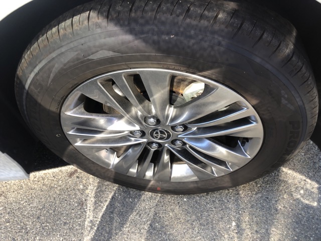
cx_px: 160
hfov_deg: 63.4
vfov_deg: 49.7
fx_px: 260
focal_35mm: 28
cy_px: 120
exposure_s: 1/60
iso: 32
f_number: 1.8
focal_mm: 3.99
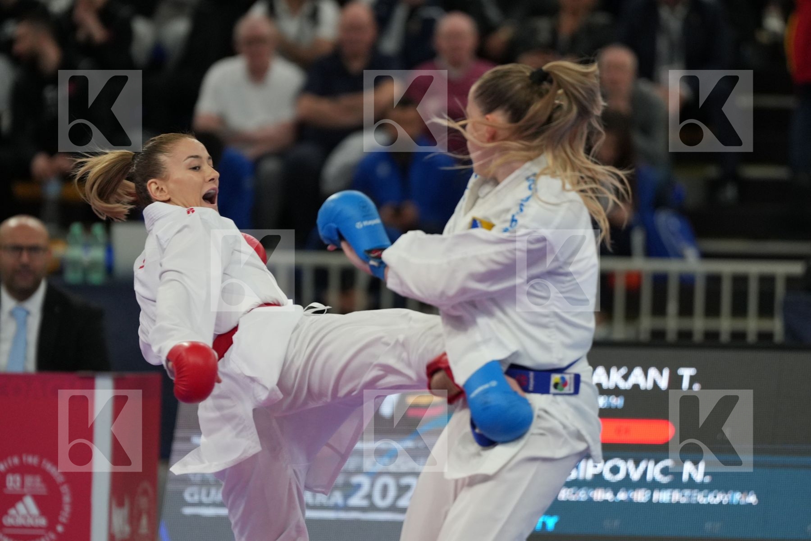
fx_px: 6758
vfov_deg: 4.6
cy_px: 270
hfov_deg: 6.9
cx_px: 406
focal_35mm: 300
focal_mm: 200
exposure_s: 1/1000
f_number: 2.8
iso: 1600
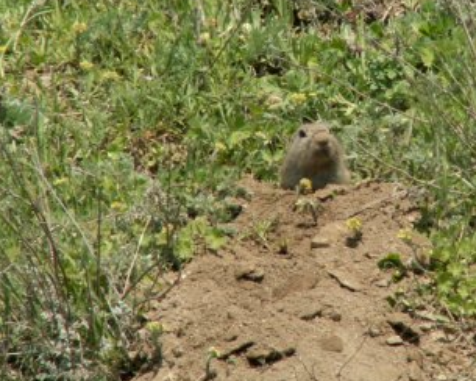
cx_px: 337
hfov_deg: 3.2
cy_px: 150
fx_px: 8495
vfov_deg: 2.6
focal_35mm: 603
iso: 50
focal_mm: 69.45
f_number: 6.3
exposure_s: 1/250
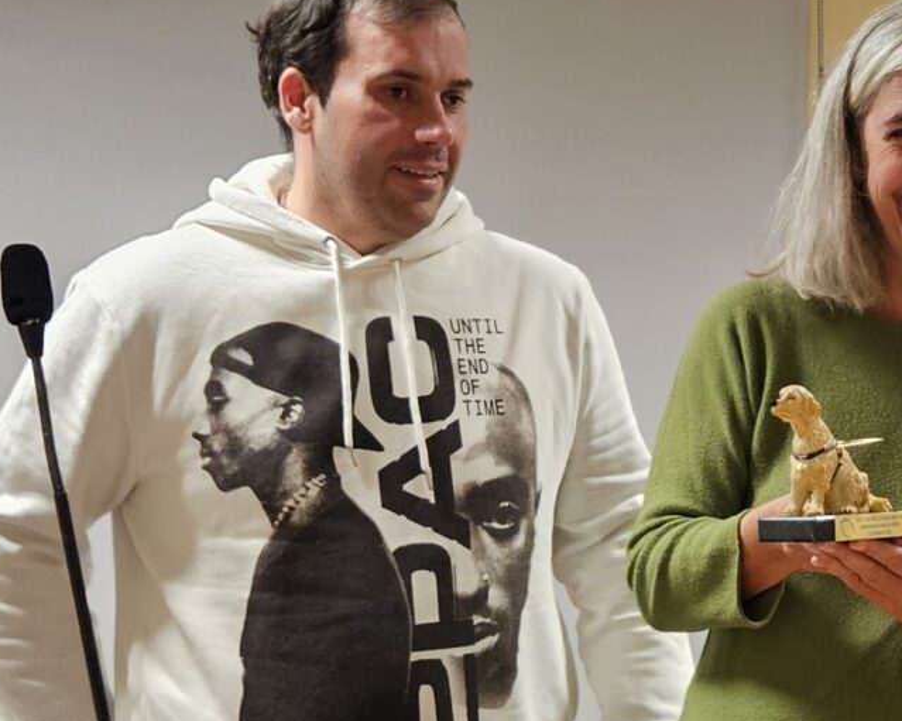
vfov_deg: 16.8
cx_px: 768
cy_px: 659
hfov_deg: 20.9
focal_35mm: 90
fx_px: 2402
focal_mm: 5.4
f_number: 1.8
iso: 500
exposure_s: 1/100
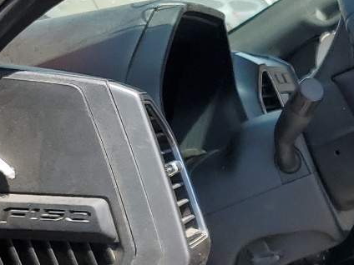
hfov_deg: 18.3
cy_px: 285
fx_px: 1002
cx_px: 494
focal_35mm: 98
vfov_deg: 14.8
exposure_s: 1/1111
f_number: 1.5
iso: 50
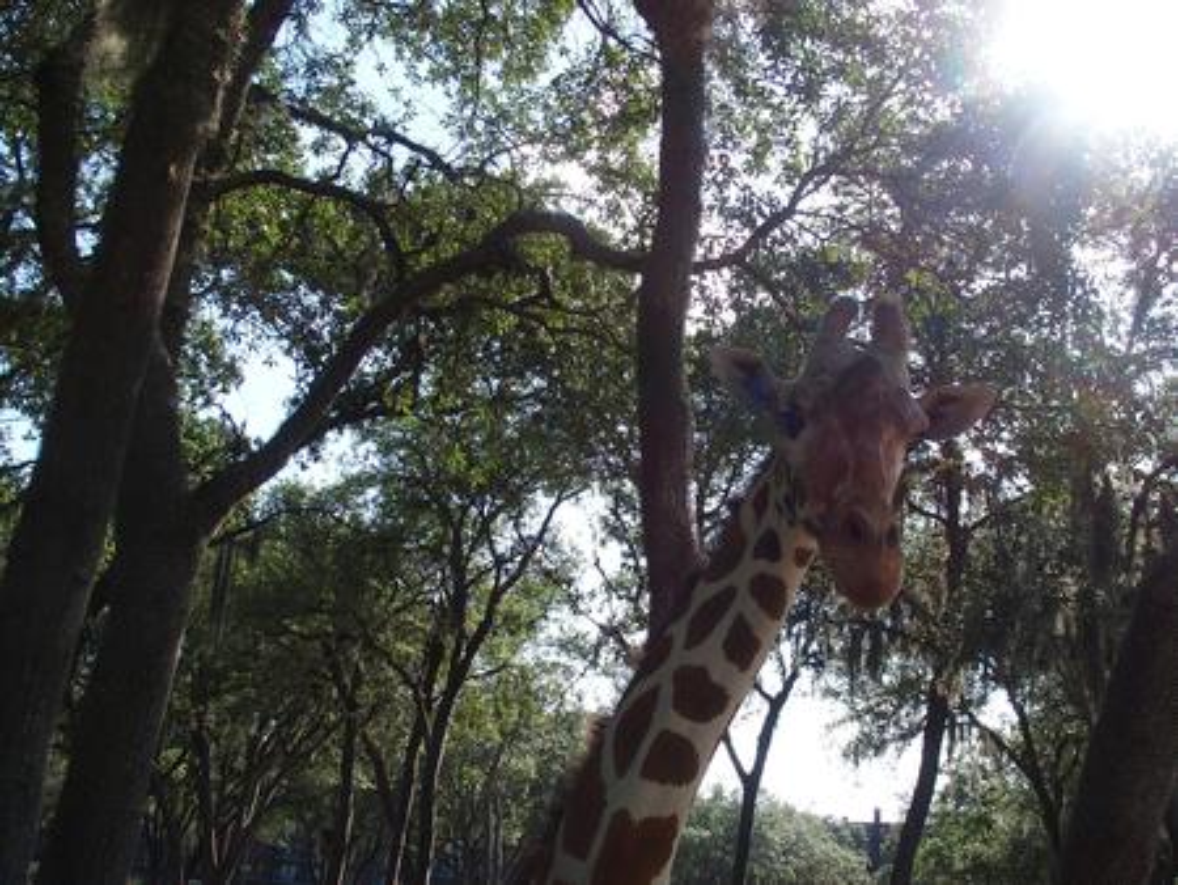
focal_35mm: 35
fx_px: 1192
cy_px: 442
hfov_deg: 52.6
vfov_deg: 40.7
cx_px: 589
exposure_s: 1/640
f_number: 3.5
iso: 100
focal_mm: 7.4
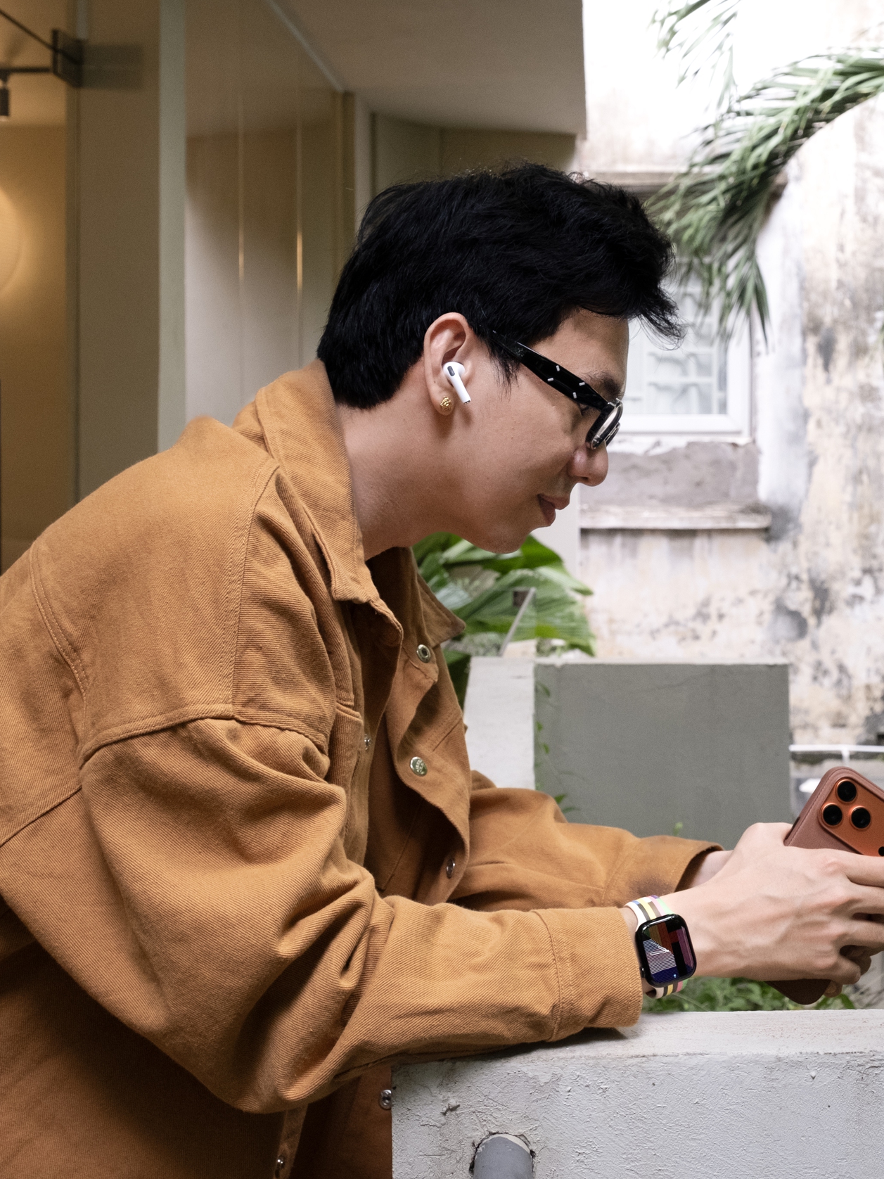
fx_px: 1600
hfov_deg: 30.6
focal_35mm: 47
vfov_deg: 40.4
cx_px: 614
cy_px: 582
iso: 1250
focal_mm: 21.3
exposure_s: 1/55
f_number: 5.6
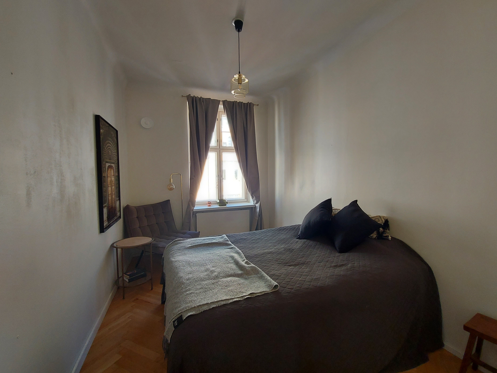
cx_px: 258
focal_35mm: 14
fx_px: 201
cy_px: 184
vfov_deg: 85.7
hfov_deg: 102.0
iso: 100
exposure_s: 1/100
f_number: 2.2
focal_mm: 1.74
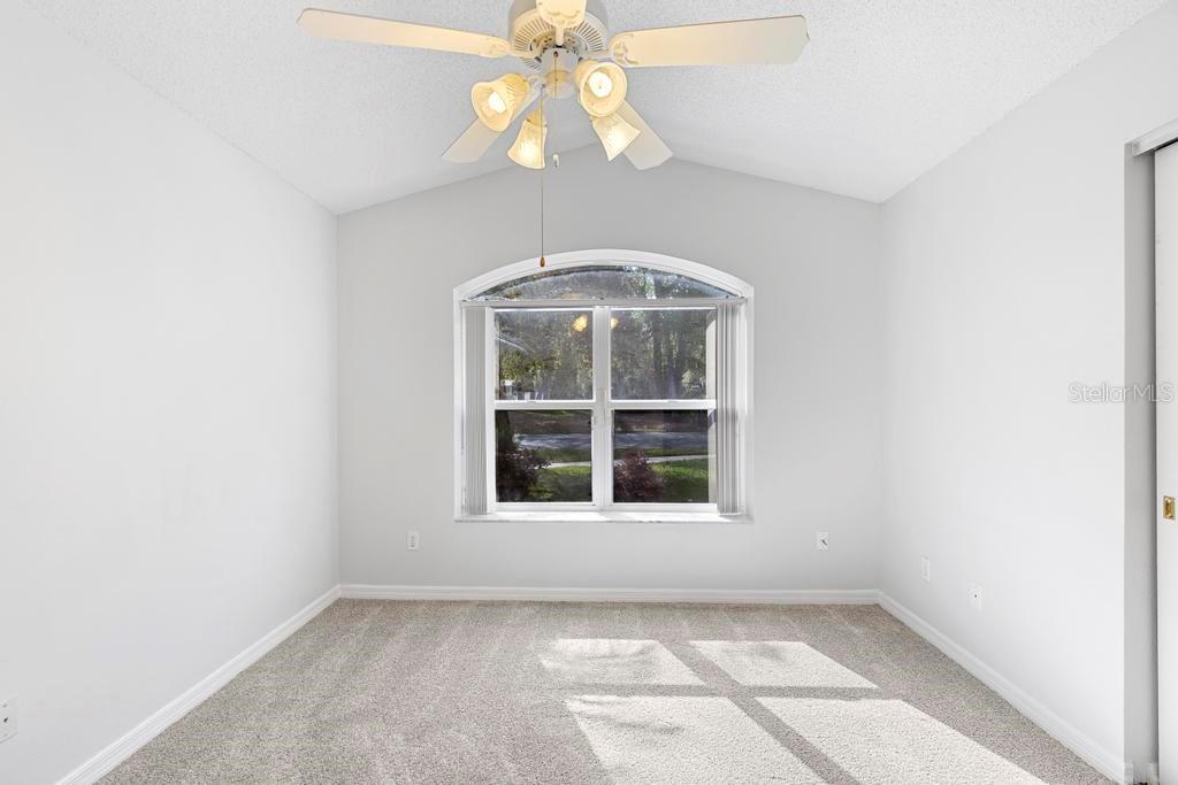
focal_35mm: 16
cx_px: 589
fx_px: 524
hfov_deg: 96.7
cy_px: 392
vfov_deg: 73.8
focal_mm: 16
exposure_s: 1/25
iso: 800
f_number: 8
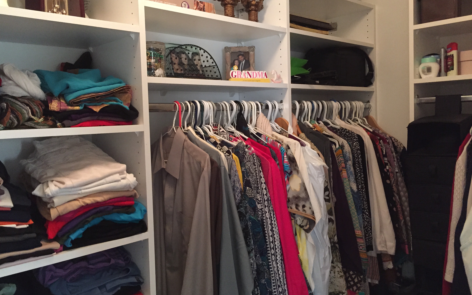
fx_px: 399
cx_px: 235
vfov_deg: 40.6
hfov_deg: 61.2
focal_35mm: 31
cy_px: 135
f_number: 2.2
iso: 320
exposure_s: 1/30
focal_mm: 4.15
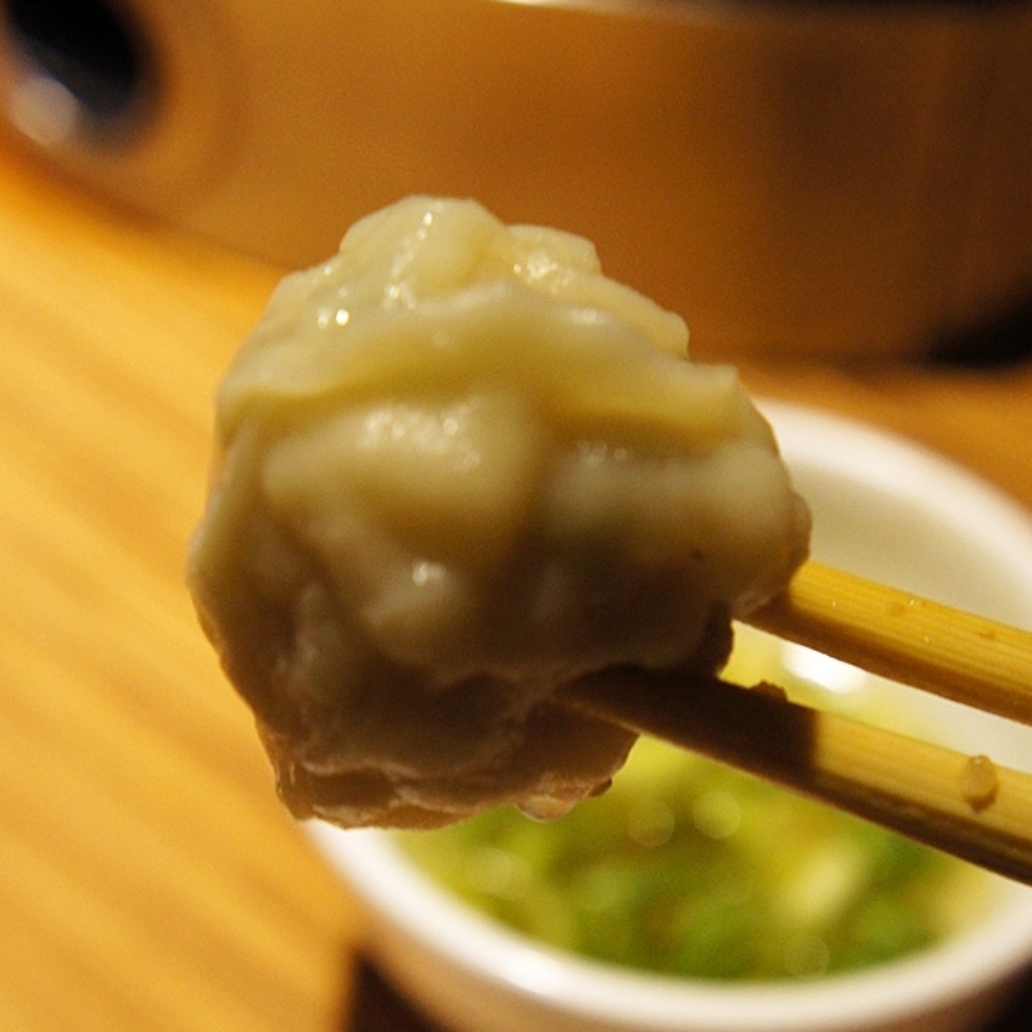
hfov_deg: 21.7
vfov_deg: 21.7
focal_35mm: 80
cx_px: 519
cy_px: 612
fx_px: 2686
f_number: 5.6
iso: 1600
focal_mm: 41
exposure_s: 1/40
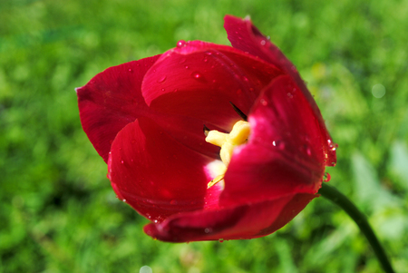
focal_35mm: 52
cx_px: 204
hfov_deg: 37.8
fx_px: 596
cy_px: 136
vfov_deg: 25.8
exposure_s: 1/250
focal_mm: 35
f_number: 8
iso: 100
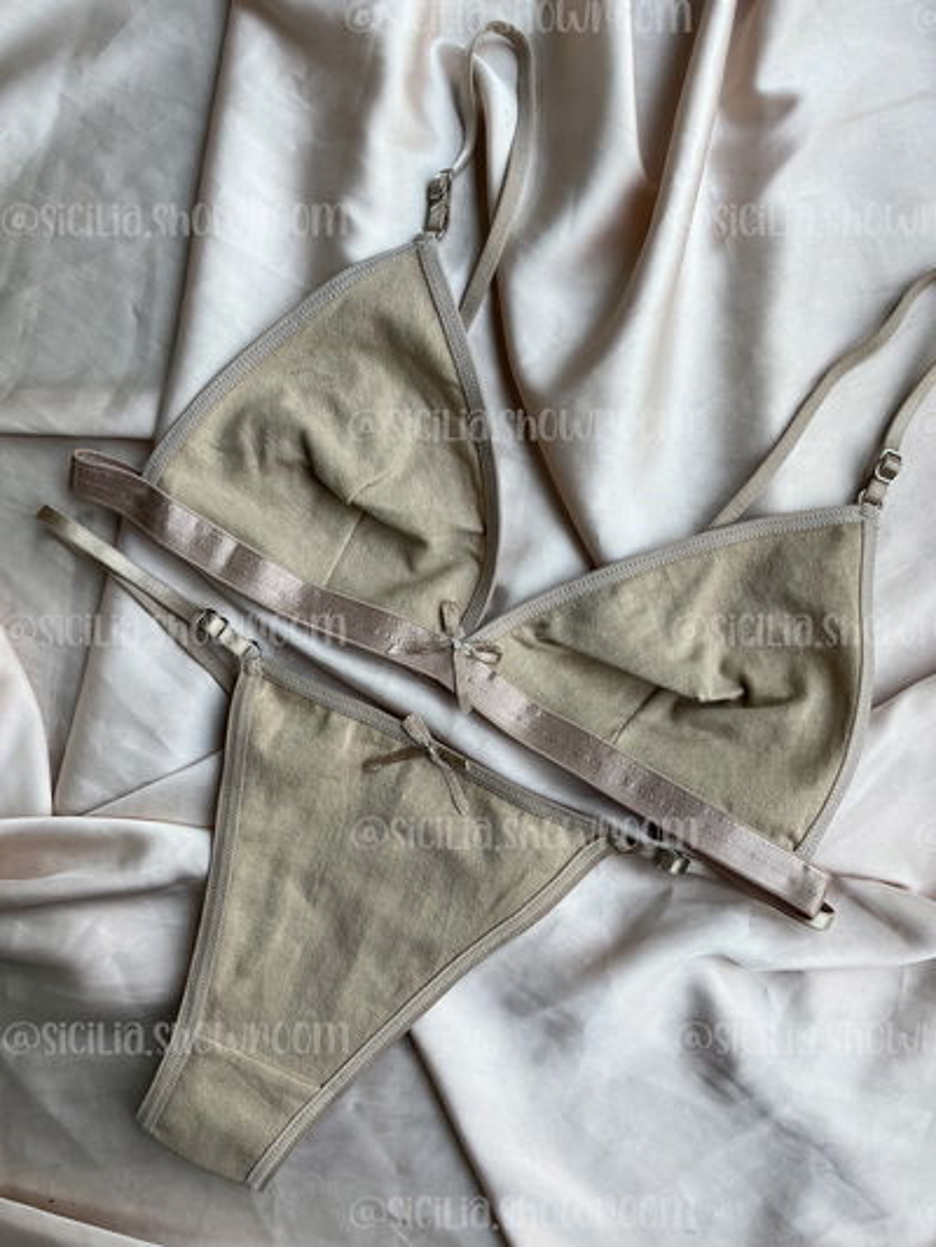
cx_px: 468
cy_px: 624
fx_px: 937
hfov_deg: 53.1
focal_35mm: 26
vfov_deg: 67.3
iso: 32
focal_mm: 5.1
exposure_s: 1/146
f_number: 1.6
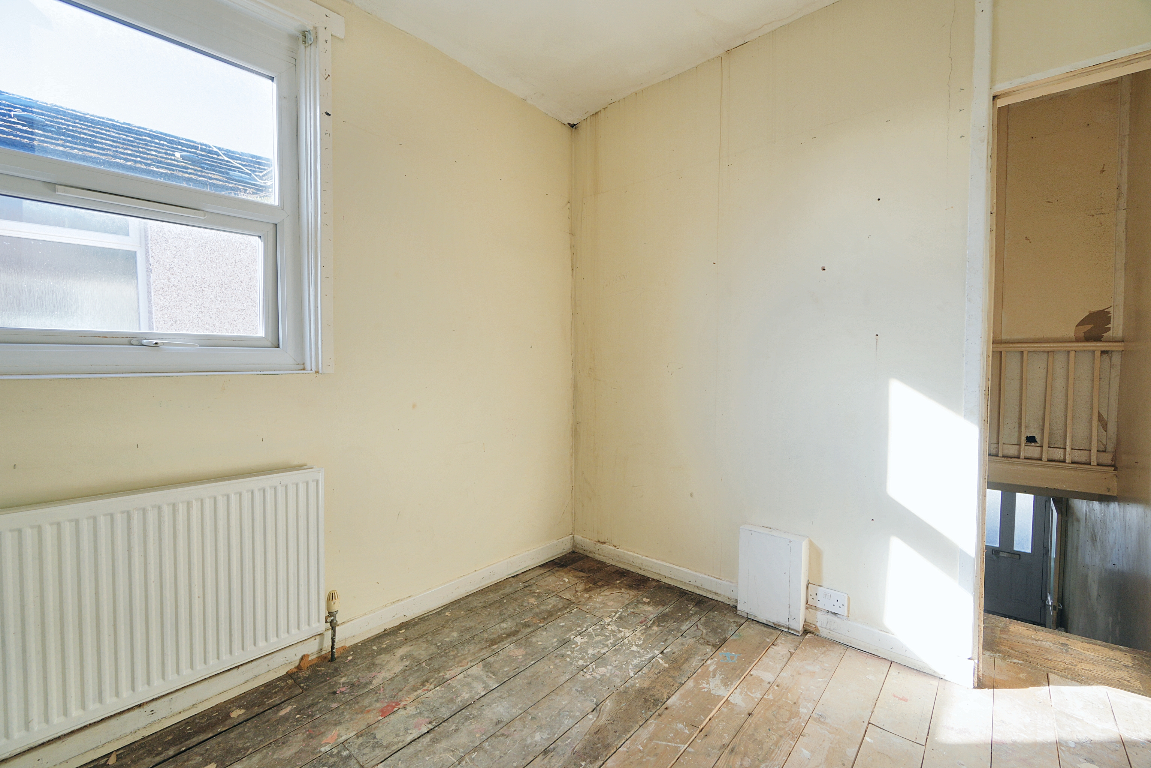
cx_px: 576
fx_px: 480
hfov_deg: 100.4
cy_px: 384
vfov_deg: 77.3
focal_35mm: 15
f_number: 5
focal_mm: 10
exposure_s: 1/60
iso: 100
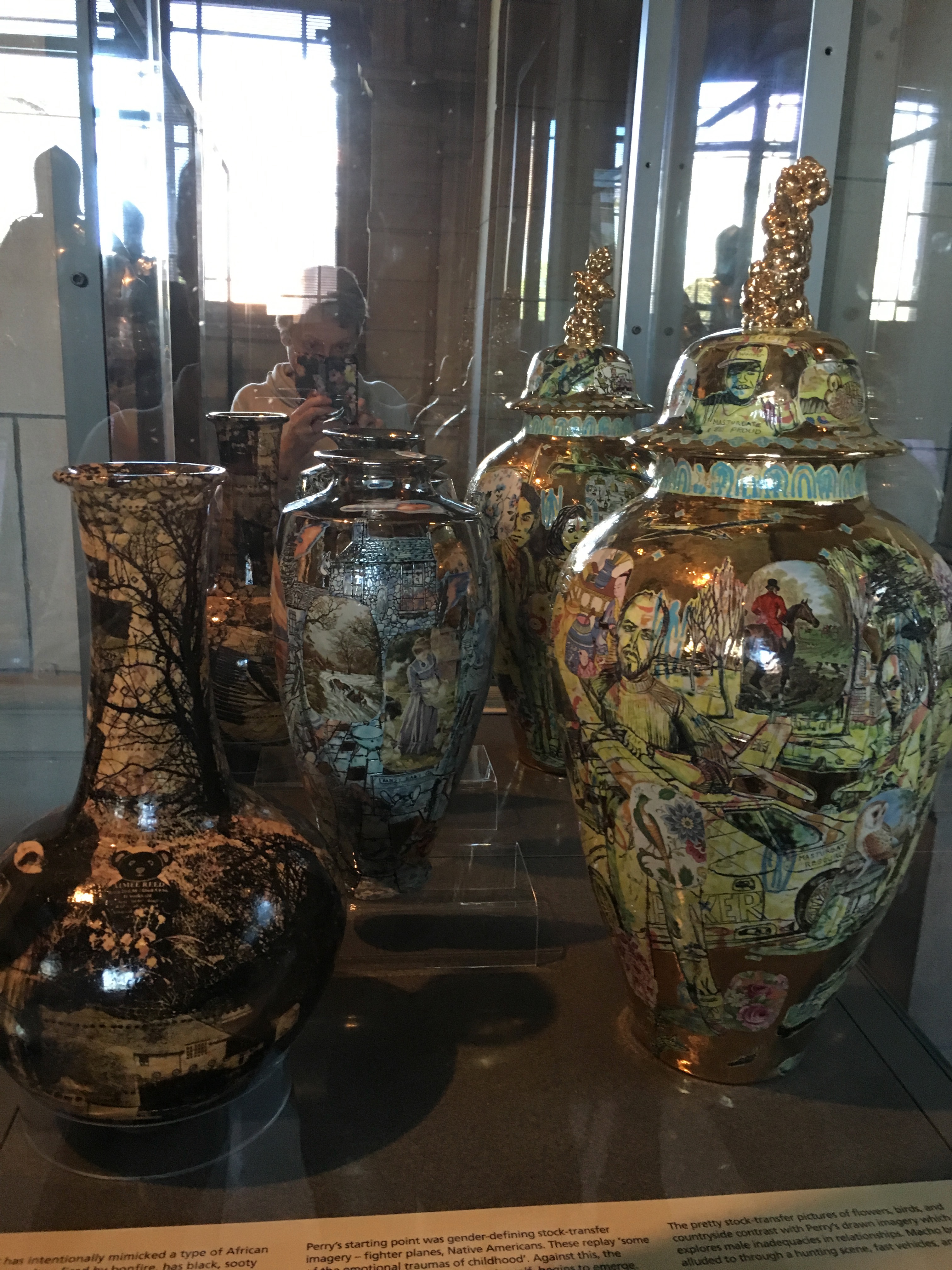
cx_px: 476
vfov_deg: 61.7
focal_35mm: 29
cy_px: 635
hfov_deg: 48.2
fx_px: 1063
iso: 200
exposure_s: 1/17
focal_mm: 4.15
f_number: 2.2
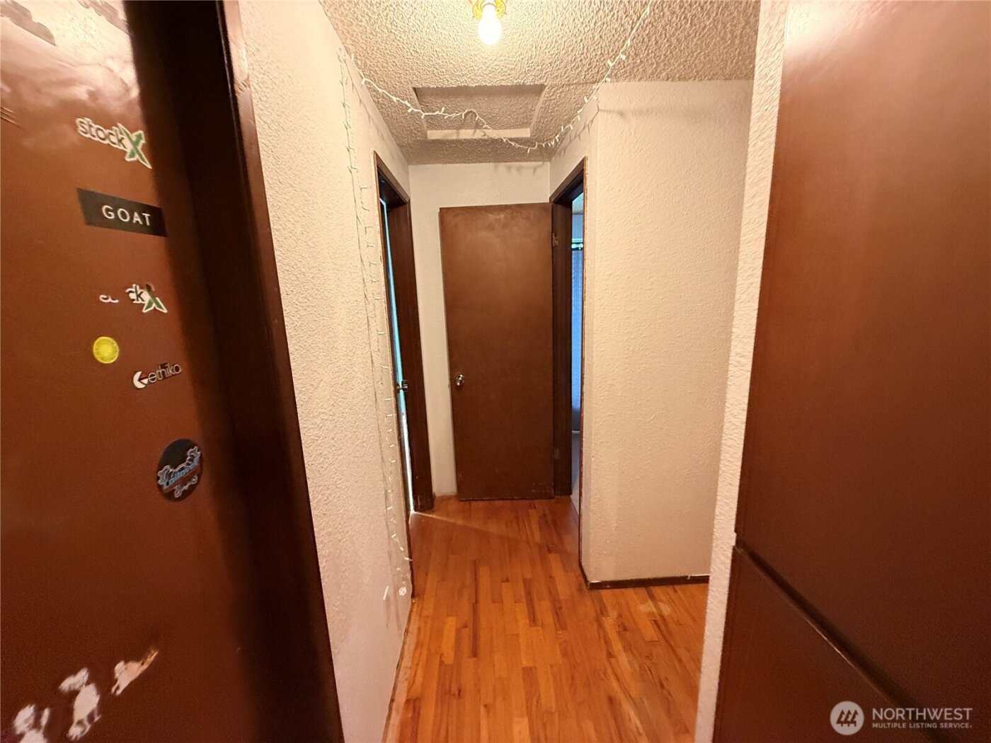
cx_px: 496
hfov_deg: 102.1
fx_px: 401
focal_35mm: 14
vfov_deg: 85.7
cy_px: 372
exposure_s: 1/60
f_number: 2.2
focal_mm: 2.22
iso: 500
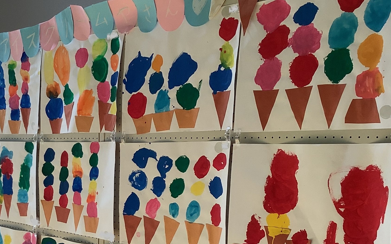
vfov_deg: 19.8
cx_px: 73
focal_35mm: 64
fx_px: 682
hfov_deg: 31.1
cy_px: 233
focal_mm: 3.3
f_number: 2.4
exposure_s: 1/120
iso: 40
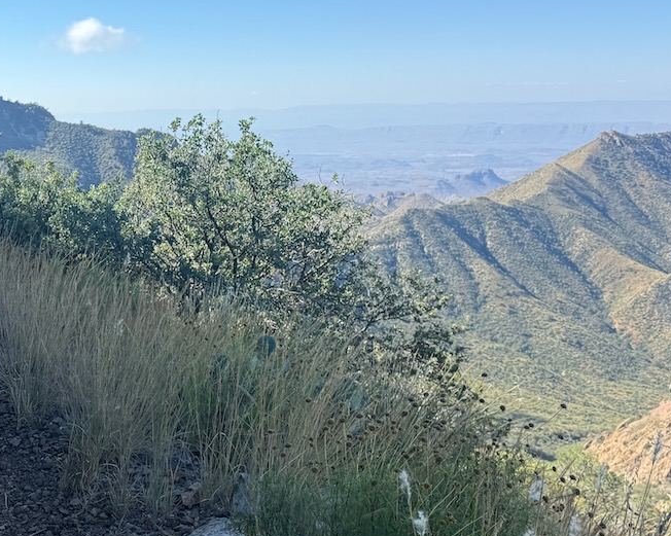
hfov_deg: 39.5
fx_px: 913
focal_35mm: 46
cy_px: 353
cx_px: 189
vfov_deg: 32.5
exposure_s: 1/2370
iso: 80
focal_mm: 6.76
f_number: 1.78
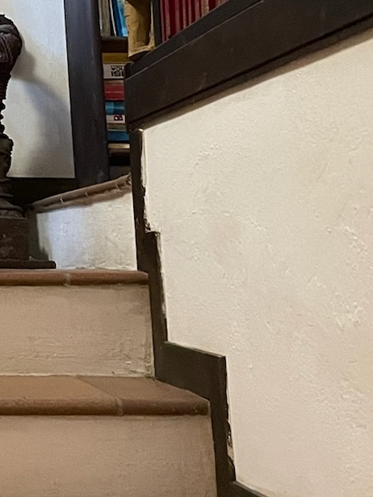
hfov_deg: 15.4
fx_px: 1250
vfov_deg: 21.6
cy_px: -8
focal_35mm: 87
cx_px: -227
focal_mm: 4.2
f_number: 1.6
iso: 400
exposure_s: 1/50
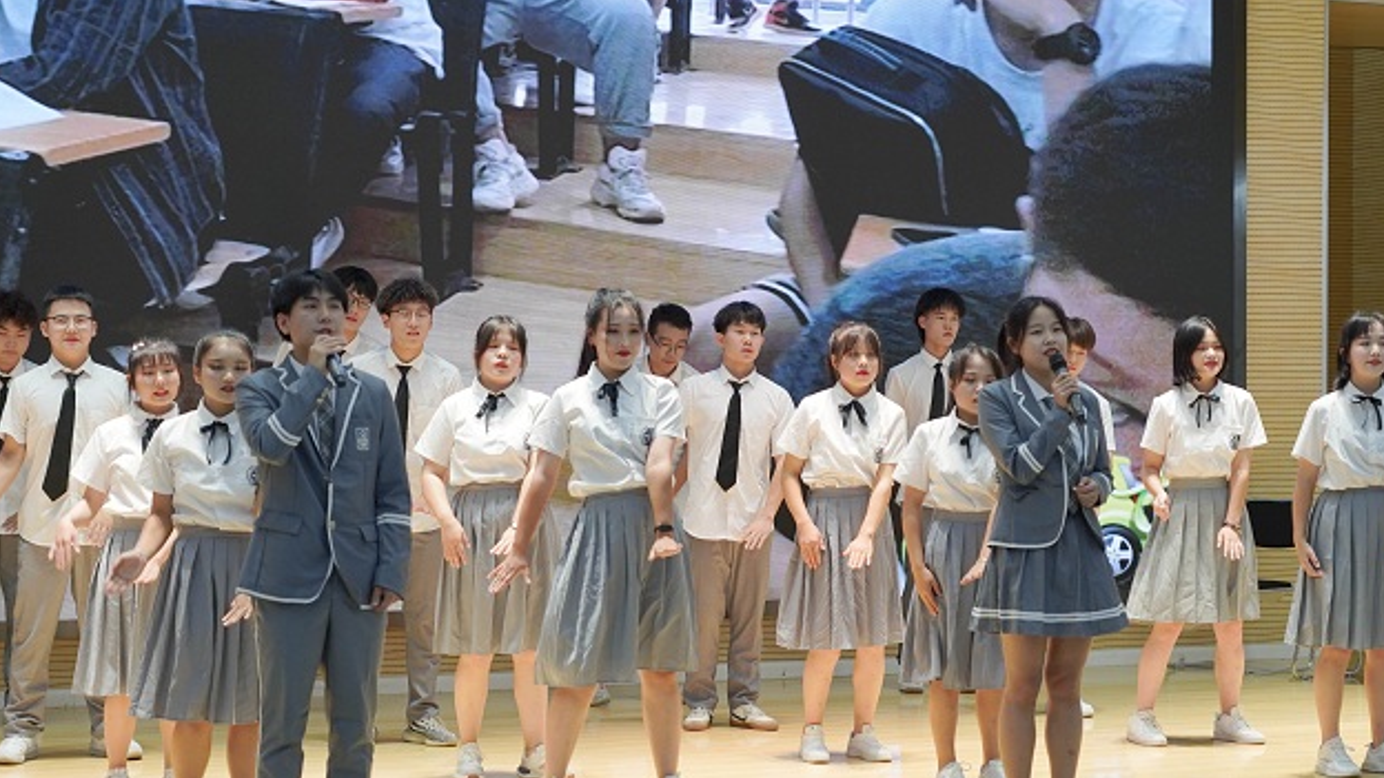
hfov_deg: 25.9
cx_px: 725
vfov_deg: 14.7
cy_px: 398
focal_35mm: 82
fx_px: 3009
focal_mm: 64
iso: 800
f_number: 4
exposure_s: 1/160
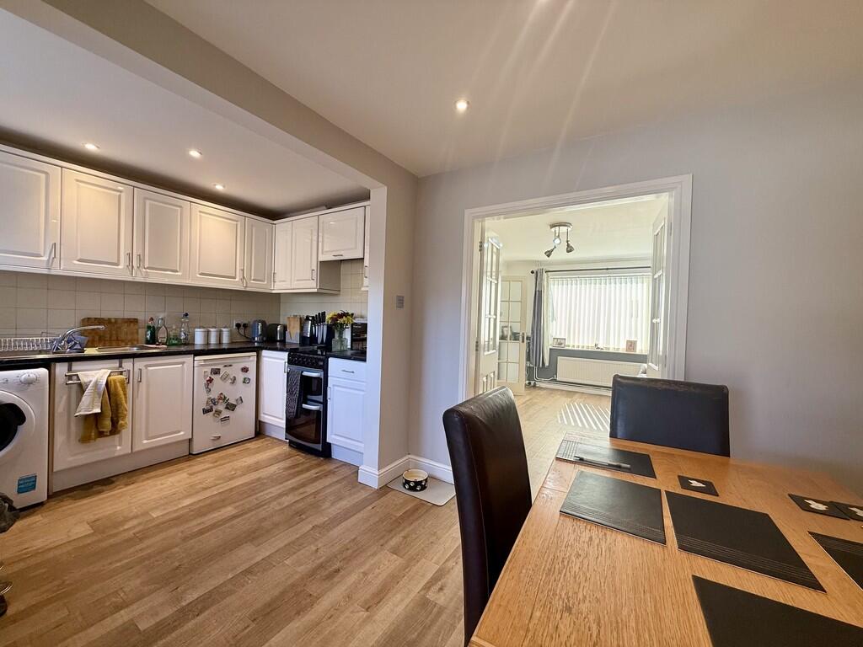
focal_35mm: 14
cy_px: 324
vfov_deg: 85.7
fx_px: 349
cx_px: 432
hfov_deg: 102.1
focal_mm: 2.22
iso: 64
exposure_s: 1/100
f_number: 2.2
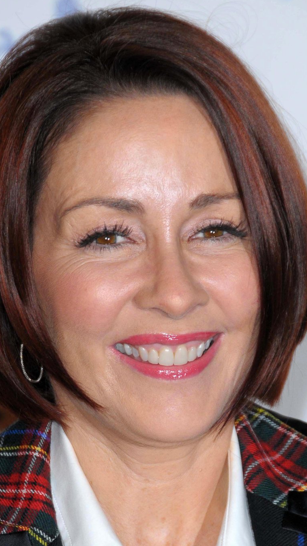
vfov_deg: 4.8
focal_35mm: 447
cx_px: 140
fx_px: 6469
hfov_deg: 2.7
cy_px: 328
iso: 320
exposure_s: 1/200
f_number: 6.3
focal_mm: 200
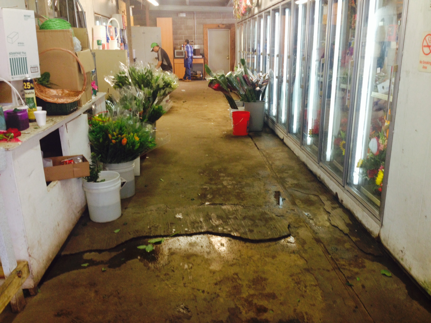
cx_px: 216
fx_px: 436
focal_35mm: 35
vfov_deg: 40.7
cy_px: 162
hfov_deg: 52.6
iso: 80
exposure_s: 1/20
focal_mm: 4.28
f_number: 2.4
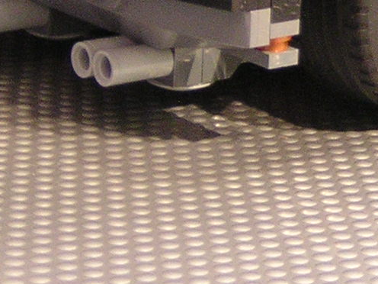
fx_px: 2184
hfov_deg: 9.7
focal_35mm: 200
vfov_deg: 7.4
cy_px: -31
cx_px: 457
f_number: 3.4
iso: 400
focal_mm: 8.1
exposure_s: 1/1.8
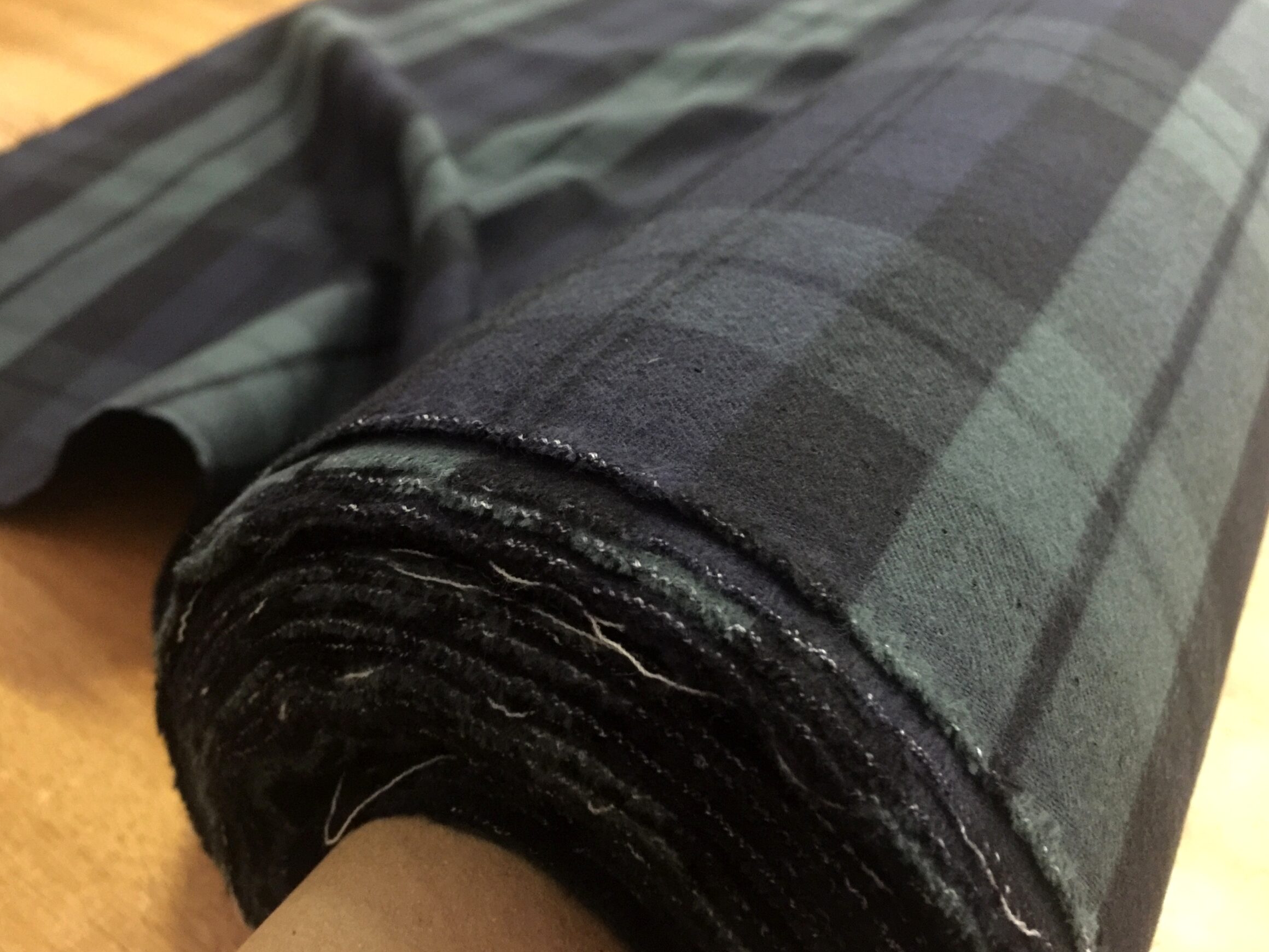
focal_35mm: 32
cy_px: 462
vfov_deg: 44.2
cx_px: 595
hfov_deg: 56.8
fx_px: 1173
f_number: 2.2
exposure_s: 1/4
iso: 200
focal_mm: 4.15
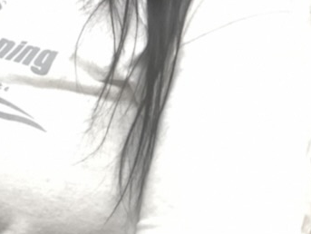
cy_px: -73
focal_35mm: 170
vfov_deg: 8.6
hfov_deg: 11.4
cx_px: -47
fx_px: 1529
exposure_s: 1/30
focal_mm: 6.6
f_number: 2.8
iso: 160
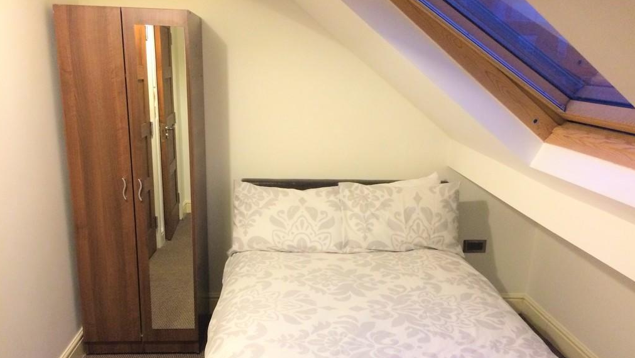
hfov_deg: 61.0
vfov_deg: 36.4
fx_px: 539
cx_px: 318
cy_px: 230
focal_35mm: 32
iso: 250
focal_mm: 4.15
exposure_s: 1/24
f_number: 2.2
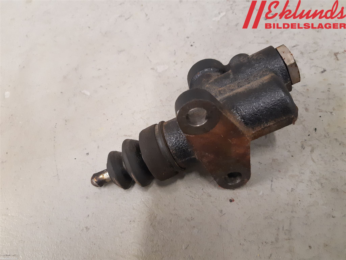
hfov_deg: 67.3
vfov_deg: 53.1
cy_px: 130
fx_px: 260
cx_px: 173
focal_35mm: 26
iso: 250
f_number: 1.7
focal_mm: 3.93
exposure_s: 1/50
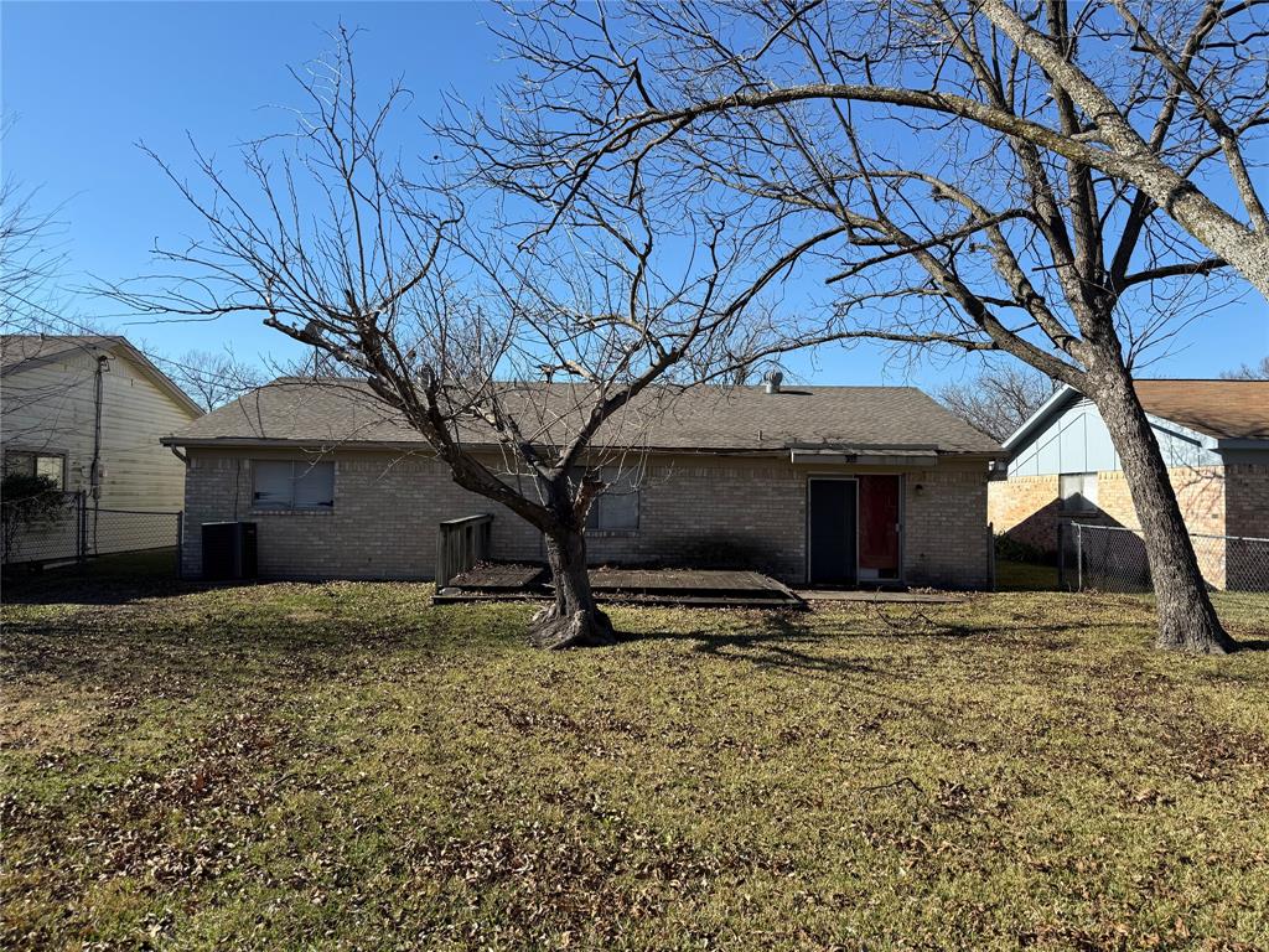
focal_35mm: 24
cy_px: 476
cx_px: 634
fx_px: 880
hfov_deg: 71.6
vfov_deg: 56.8
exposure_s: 1/3279
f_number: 1.78
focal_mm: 6.76
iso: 80
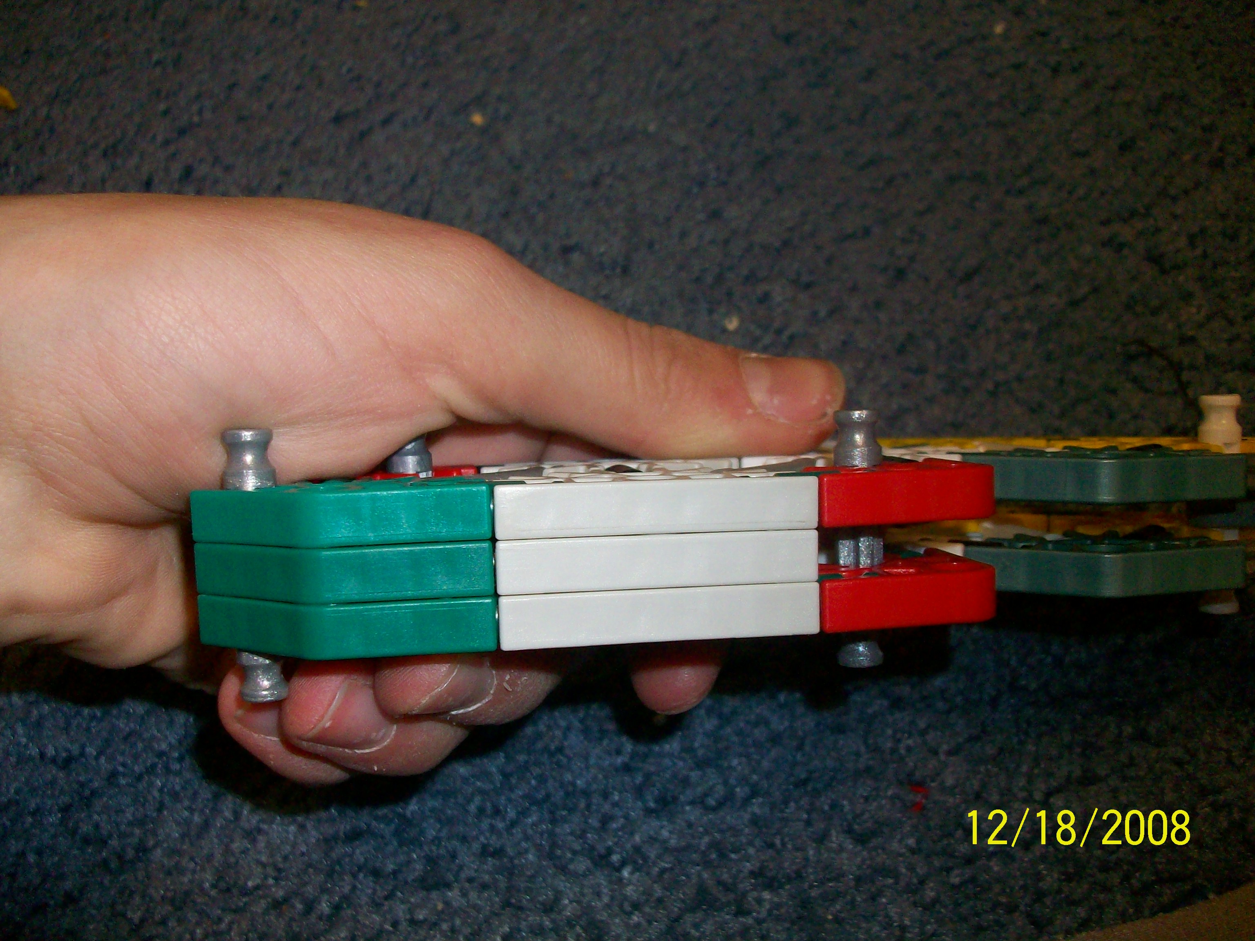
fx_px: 1233
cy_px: 470
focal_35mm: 34
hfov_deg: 54.0
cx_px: 628
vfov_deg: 41.8
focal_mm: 5.7
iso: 160
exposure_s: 1/60
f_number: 2.8
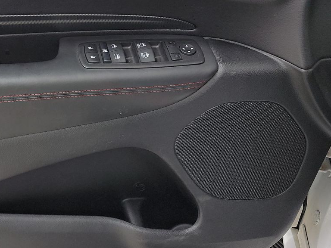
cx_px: 64
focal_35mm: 50
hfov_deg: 36.8
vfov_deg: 29.0
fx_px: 478
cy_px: 99
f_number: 1.8
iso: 151
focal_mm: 6.7
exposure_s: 1/59
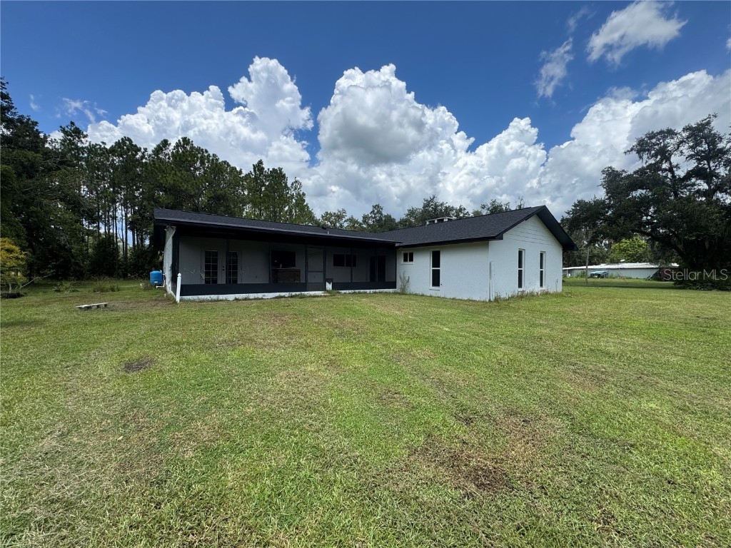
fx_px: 296
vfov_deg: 85.7
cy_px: 274
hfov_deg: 102.1
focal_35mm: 14
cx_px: 366
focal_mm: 2.22
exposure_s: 1/1880
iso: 50
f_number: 2.2
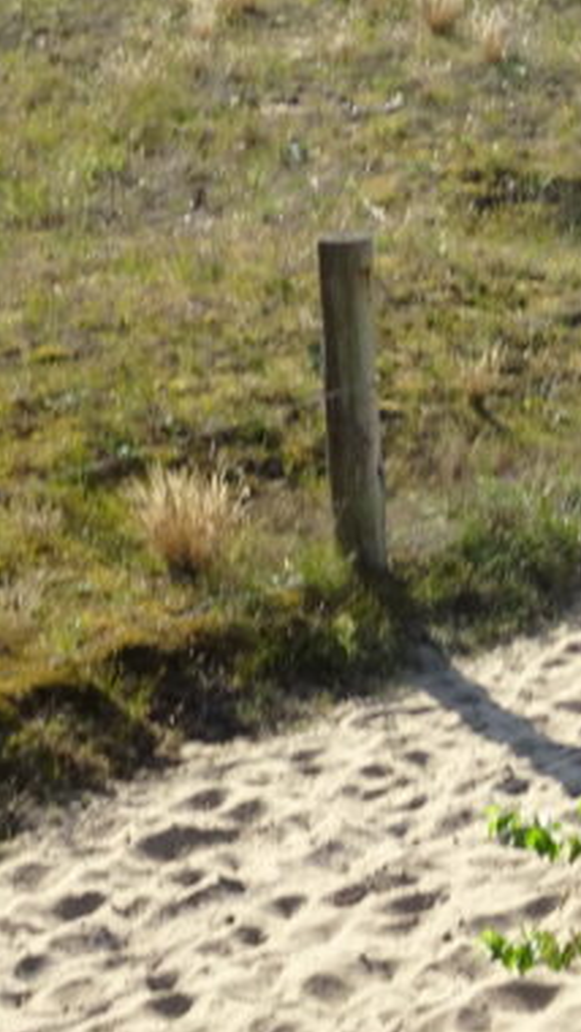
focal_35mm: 141
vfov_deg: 14.8
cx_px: 1102
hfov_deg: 8.2
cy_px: -128
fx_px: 3858
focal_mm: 7.05
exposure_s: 1/320
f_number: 4
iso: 80
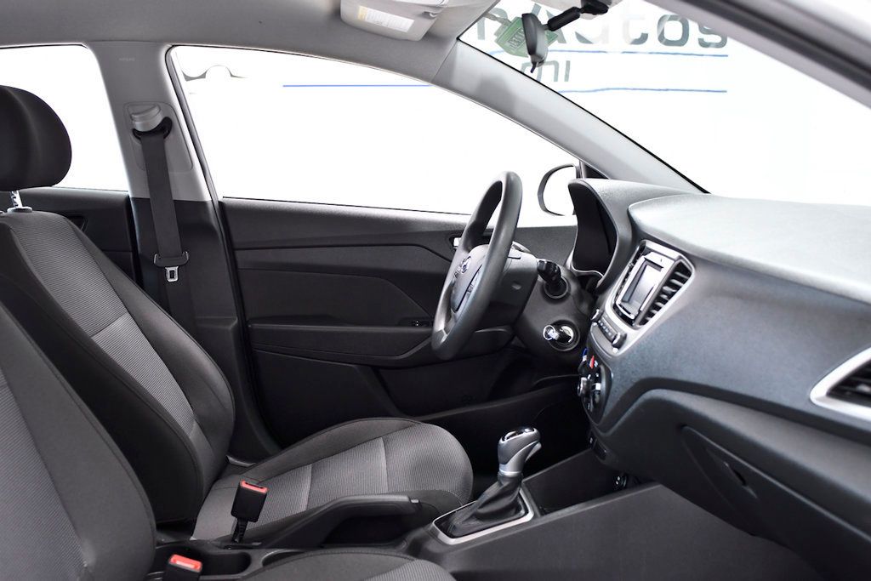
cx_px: 436
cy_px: 290
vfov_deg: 36.9
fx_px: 871
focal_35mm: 36
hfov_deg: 53.1
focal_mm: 24
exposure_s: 1/160
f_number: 3.5
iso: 1250
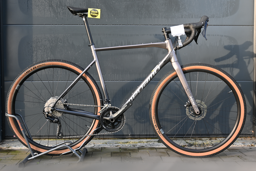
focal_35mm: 45
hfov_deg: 43.6
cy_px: 86
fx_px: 320
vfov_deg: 29.9
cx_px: 128
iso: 125
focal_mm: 30
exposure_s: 1/80
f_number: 4.8
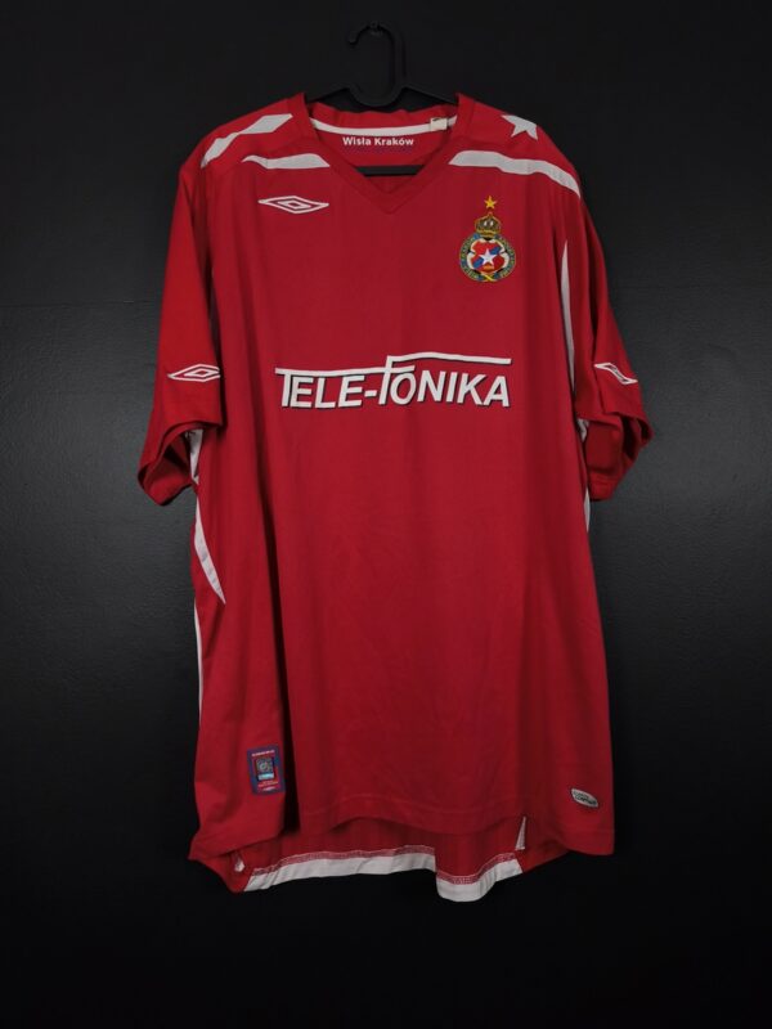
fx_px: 684
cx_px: 386
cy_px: 514
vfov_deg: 73.9
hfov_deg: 58.9
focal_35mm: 23
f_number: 1.6
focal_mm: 6.57
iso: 500
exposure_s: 1/125
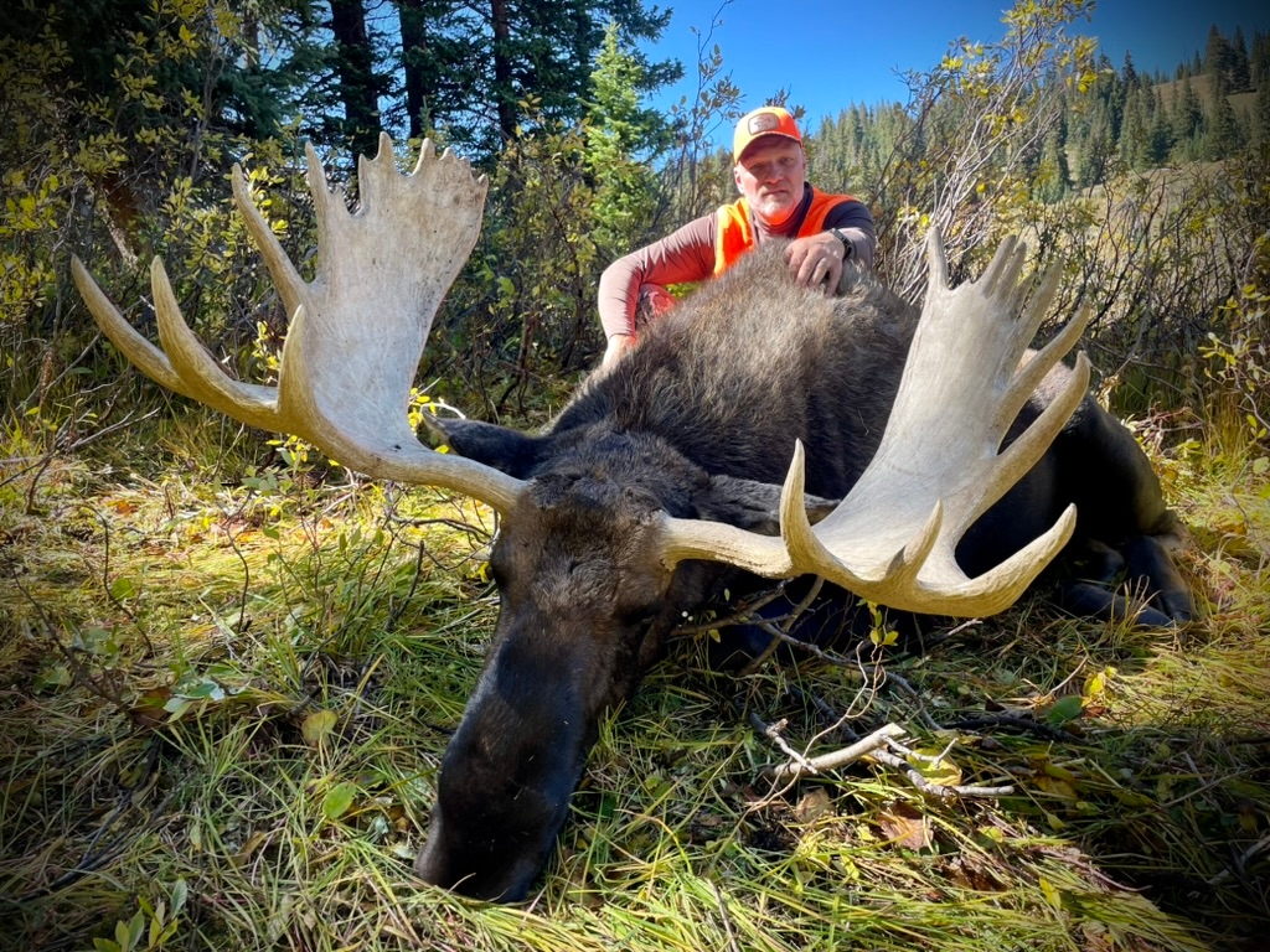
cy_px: 476
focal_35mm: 26
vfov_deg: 53.1
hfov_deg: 67.3
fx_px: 954
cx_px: 635
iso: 32
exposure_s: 1/352
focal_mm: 4.2
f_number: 1.6
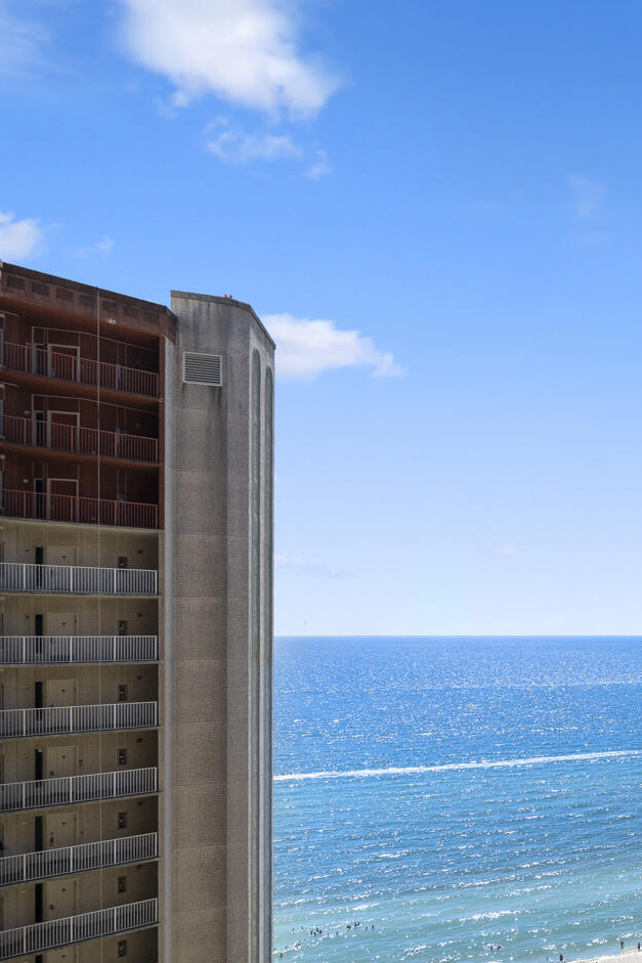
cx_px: 927
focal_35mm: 35
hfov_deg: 27.8
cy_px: 648
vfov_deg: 53.2
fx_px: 938
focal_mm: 16.5
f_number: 8
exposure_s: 1/1250
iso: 320
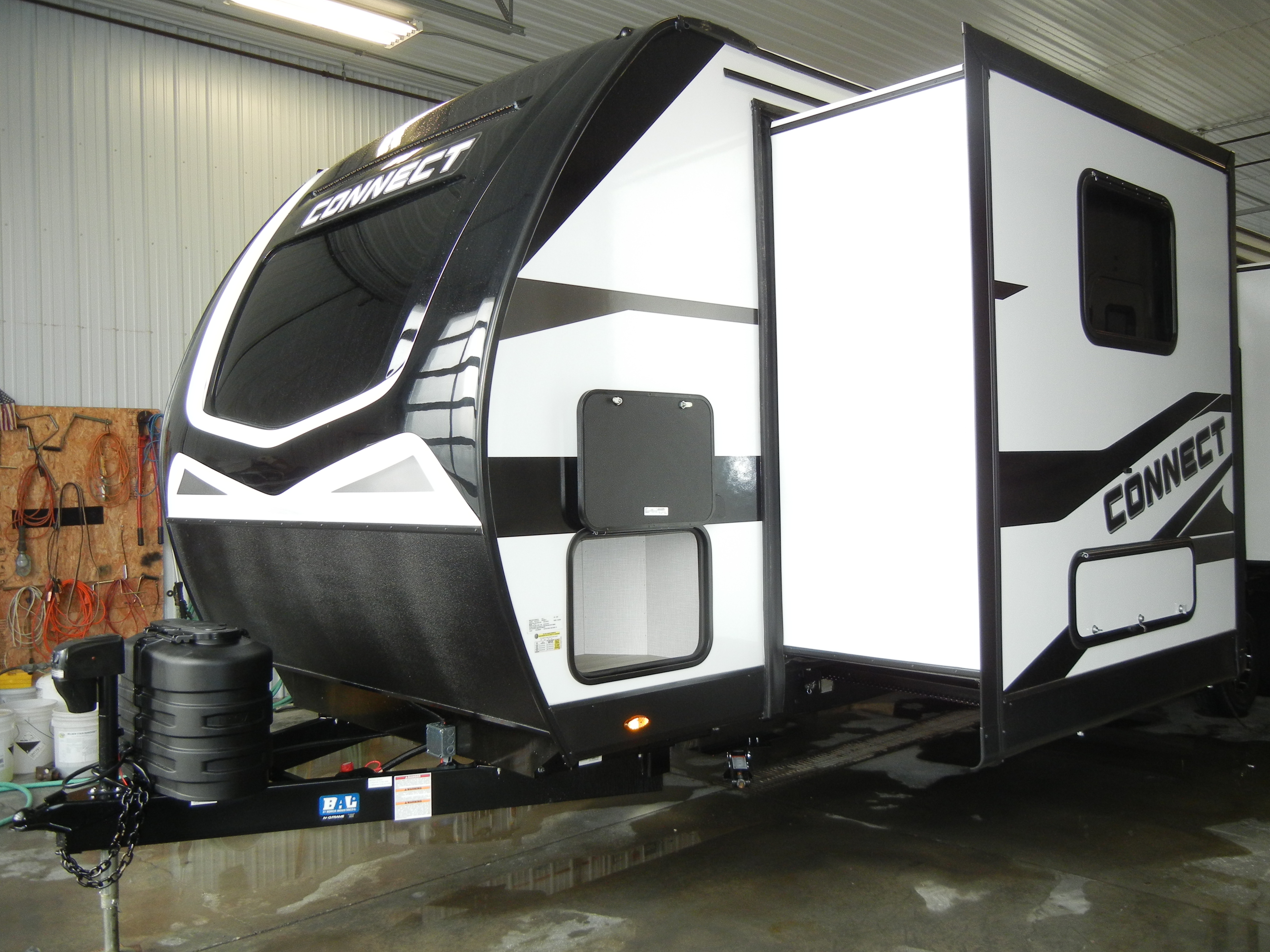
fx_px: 1137
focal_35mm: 31
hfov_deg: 58.3
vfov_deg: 45.4
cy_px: 471
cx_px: 656
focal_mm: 5.4
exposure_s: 1/77.8
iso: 230
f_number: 3.5
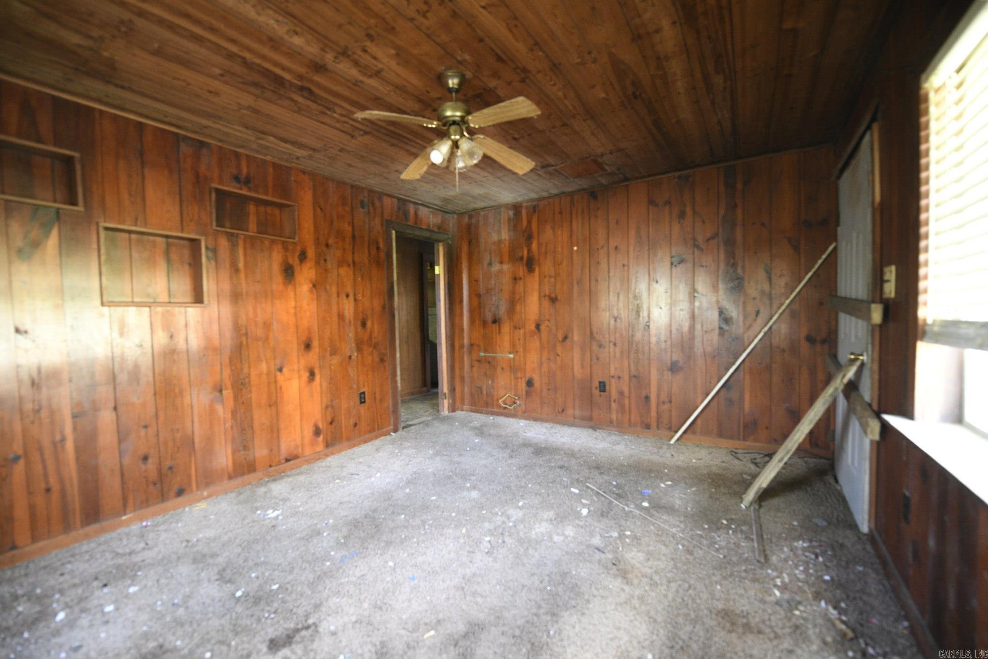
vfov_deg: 81.2
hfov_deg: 104.3
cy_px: 330
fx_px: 384
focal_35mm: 14
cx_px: 494
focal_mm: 14
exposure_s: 1/15
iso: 2200
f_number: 2.8
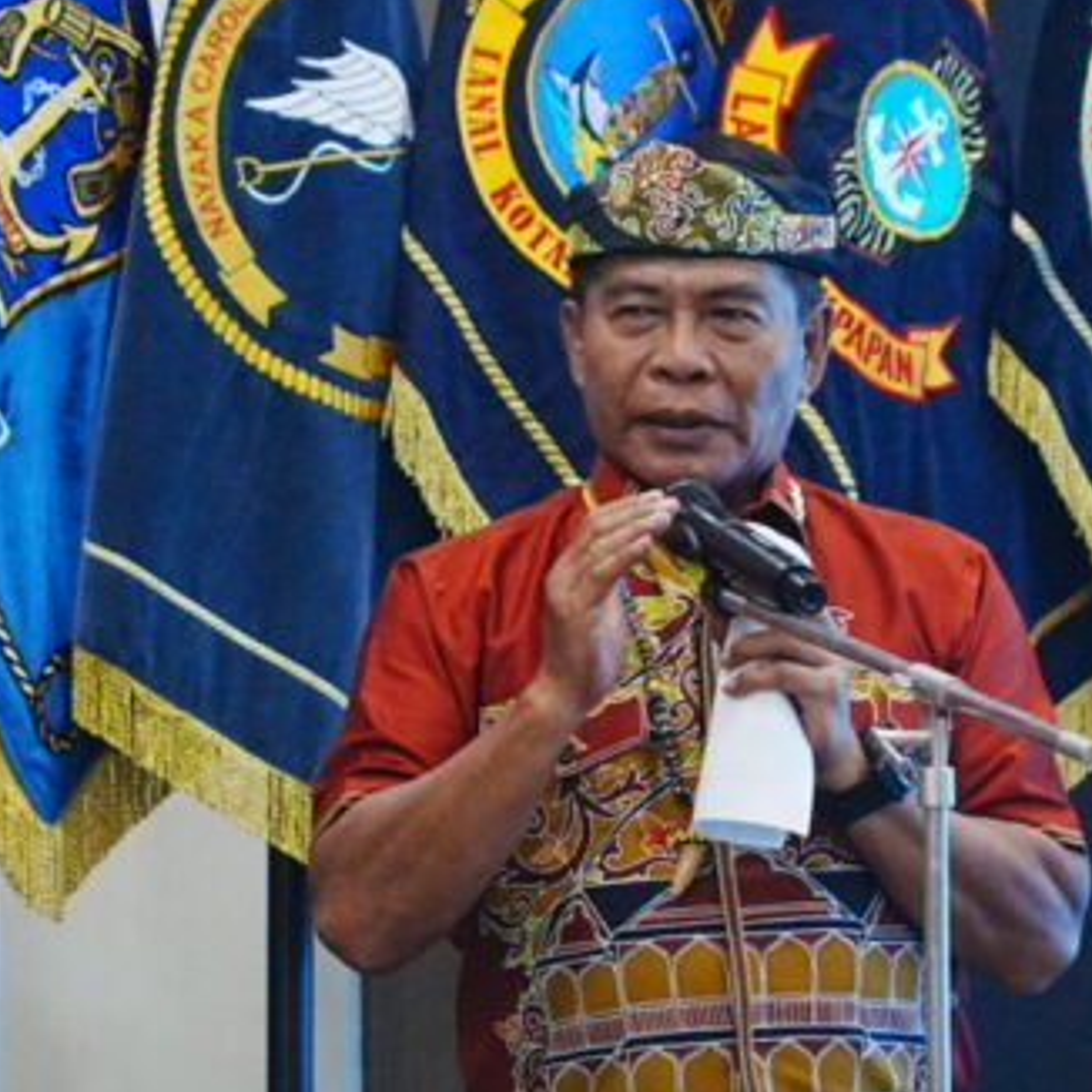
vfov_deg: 3.7
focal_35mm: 469
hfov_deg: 3.7
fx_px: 16739
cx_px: 610
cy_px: 605
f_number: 6.3
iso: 12800
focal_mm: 240
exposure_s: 1/125
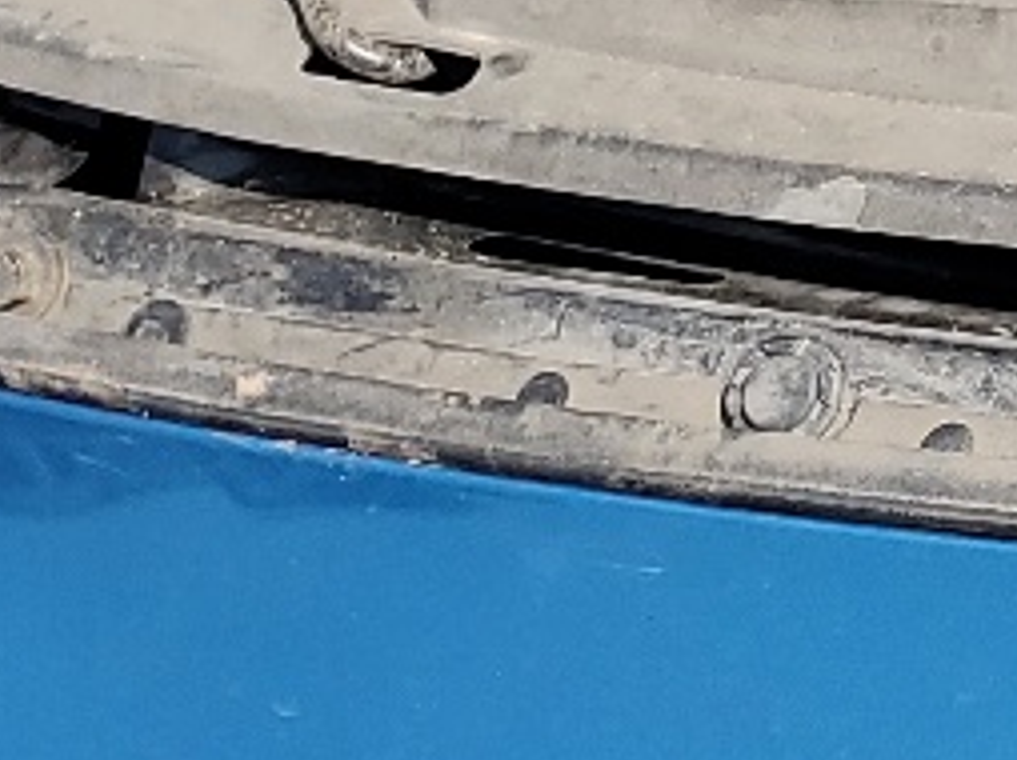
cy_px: -572
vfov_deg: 8.7
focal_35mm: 164
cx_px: 2078
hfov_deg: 10.9
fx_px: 4814
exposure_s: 1/2000
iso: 50
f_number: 1.5
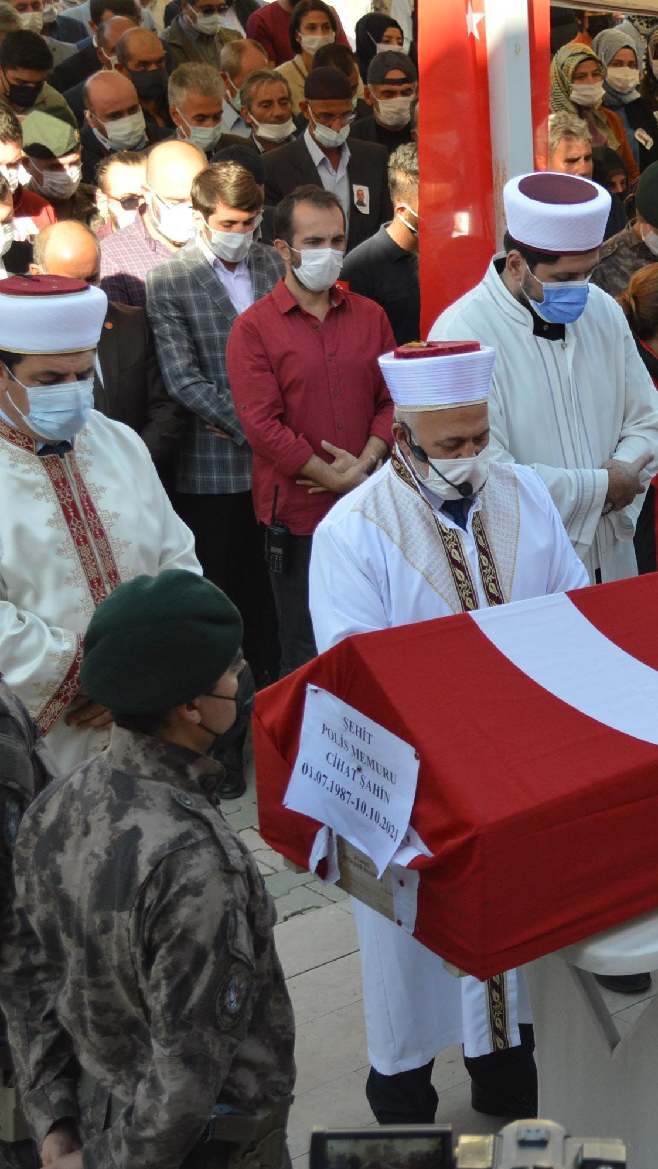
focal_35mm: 83
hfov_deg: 14.3
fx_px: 2567
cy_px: 585
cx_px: 688
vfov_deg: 25.7
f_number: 5
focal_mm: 35
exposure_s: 1/500
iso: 640
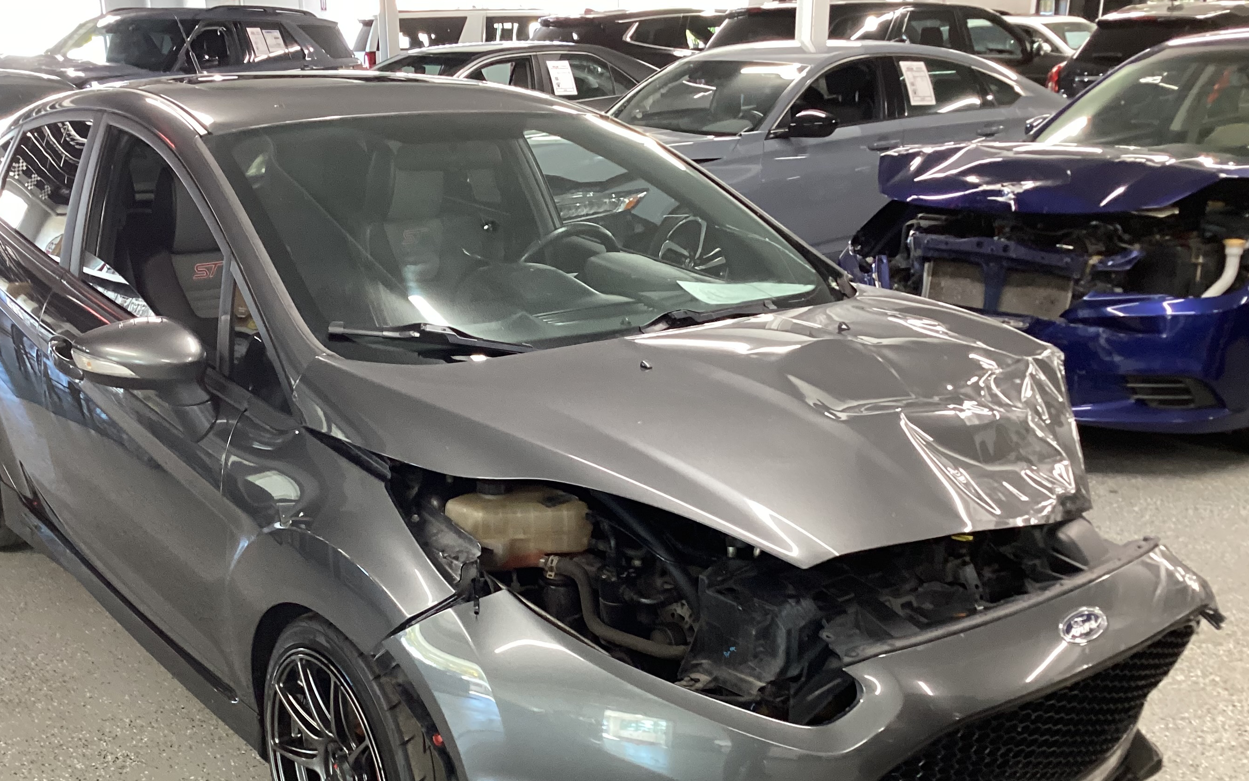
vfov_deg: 31.7
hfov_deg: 49.2
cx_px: 548
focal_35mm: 40
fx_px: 1362
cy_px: 520
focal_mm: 3.3
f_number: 2.4
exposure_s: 1/40
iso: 250
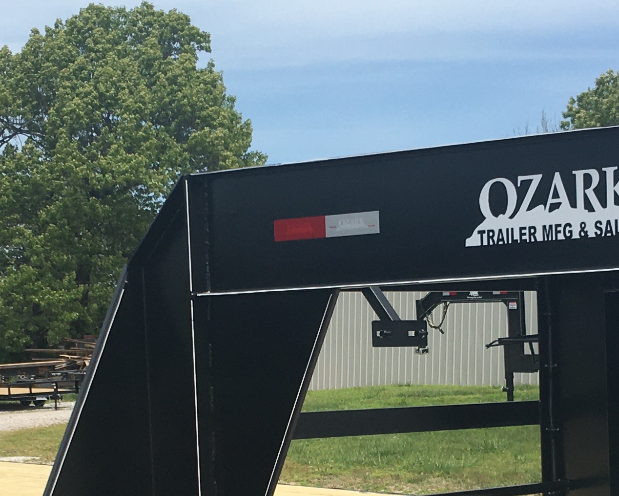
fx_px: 1649
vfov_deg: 16.8
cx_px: 335
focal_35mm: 90
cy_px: 458
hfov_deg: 21.3
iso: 25
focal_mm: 4.15
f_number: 2.2
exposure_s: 1/1508
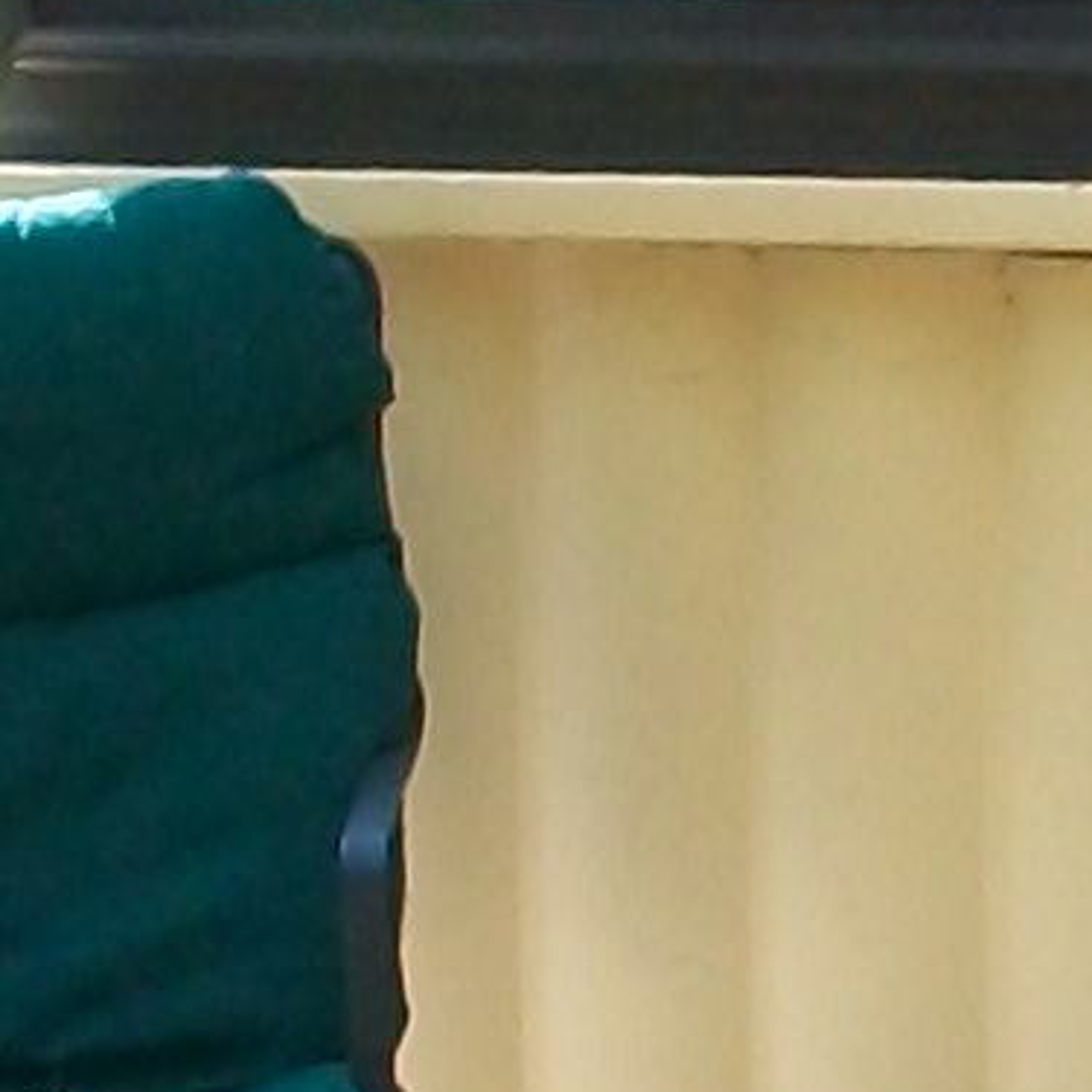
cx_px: 2446
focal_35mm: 278
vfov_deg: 6.3
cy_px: 402
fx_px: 9922
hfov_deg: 6.1
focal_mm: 5.7
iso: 80
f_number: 2.8
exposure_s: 1/125
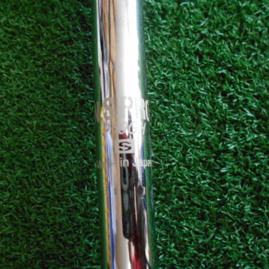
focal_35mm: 31
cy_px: 133
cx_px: 110
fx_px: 273
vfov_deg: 52.5
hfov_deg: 52.2
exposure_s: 1/125
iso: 800
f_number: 3.2
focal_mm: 4.6
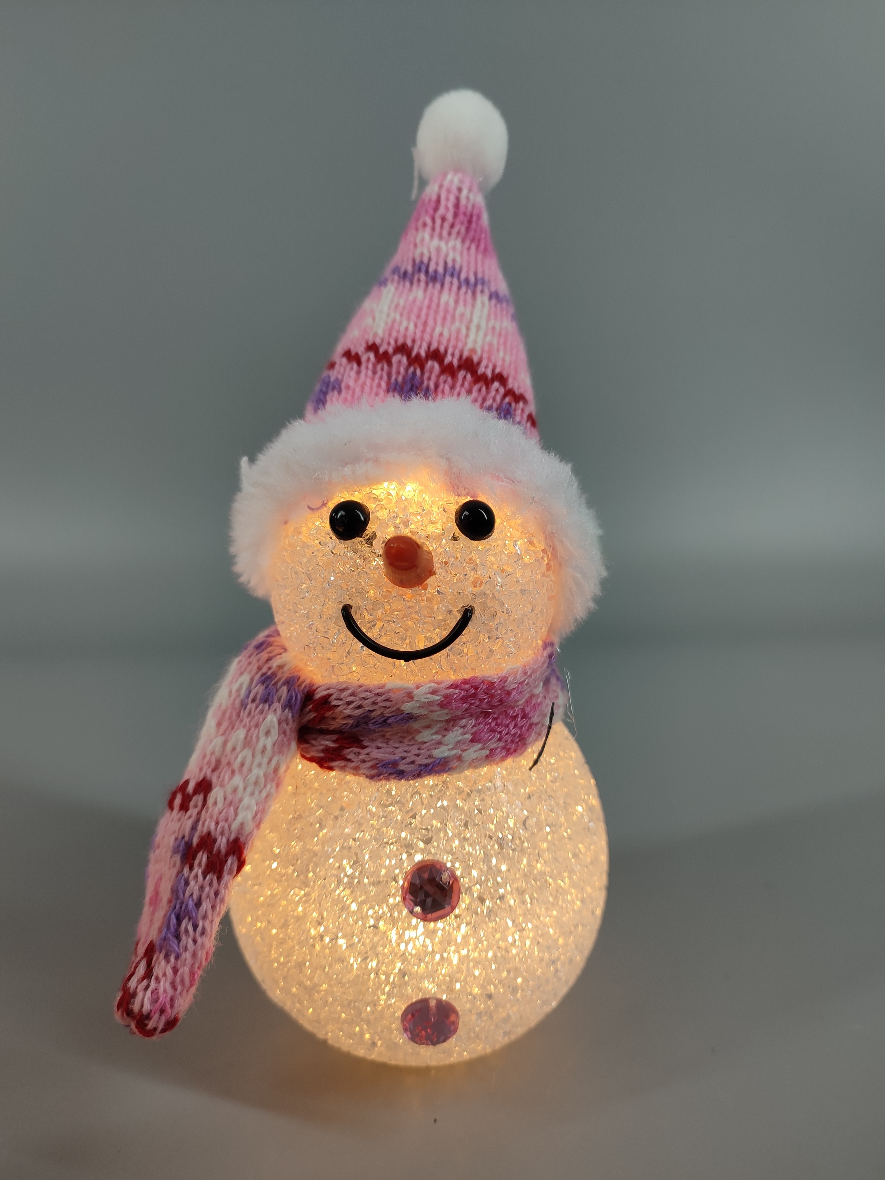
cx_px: 442
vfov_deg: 69.4
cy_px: 590
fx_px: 852
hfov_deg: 54.9
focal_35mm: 25
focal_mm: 5.96
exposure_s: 1/50
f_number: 1.75
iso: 146
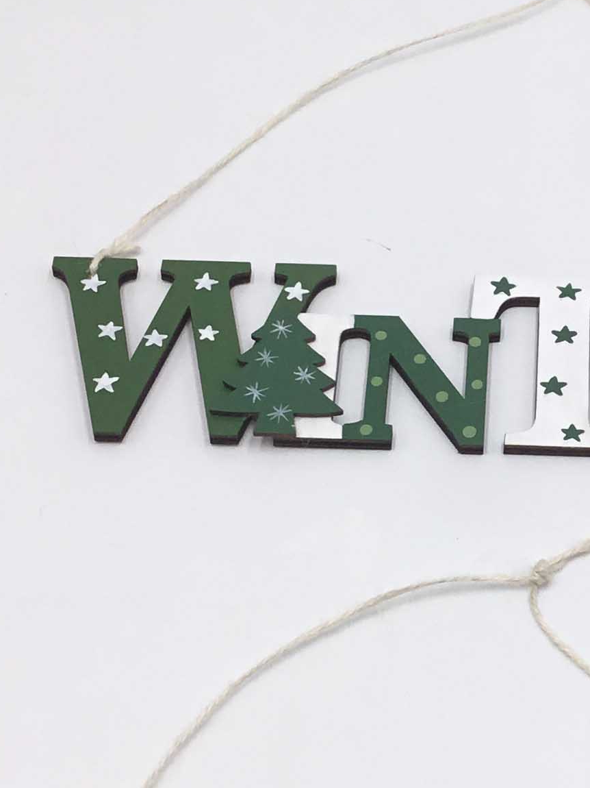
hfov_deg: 16.5
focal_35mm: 88
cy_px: 417
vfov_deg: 22.3
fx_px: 2001
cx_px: 547
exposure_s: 1/304
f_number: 2.4
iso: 25
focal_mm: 3.3
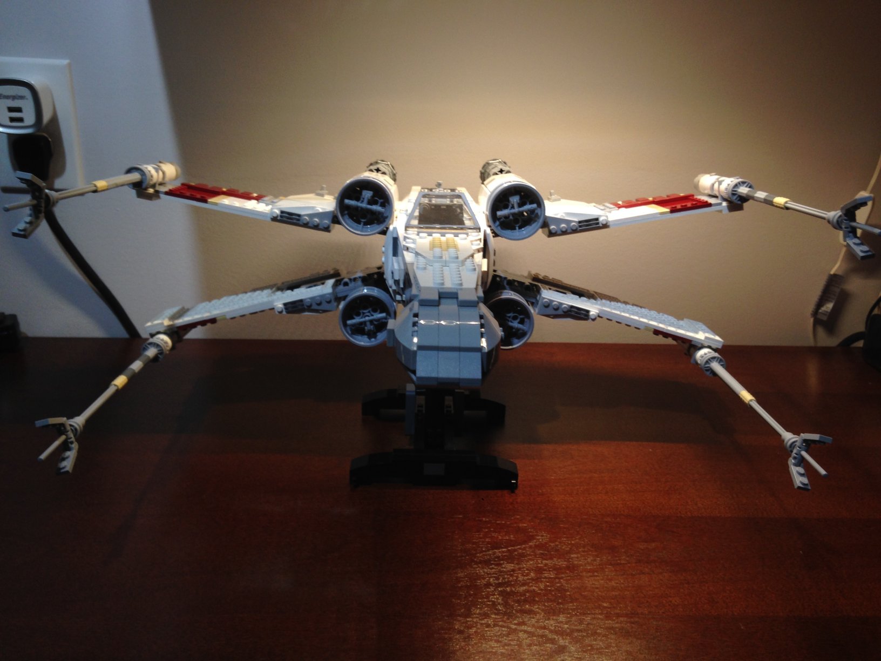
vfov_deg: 42.9
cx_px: 440
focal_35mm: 33
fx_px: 840
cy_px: 330
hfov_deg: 55.4
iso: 50
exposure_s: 1/24
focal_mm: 4.12
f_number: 2.4
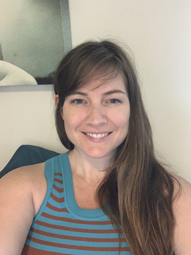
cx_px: 96
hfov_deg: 44.2
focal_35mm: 32
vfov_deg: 56.8
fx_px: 235
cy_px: 128
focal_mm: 2.87
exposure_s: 1/30
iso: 320
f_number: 2.2
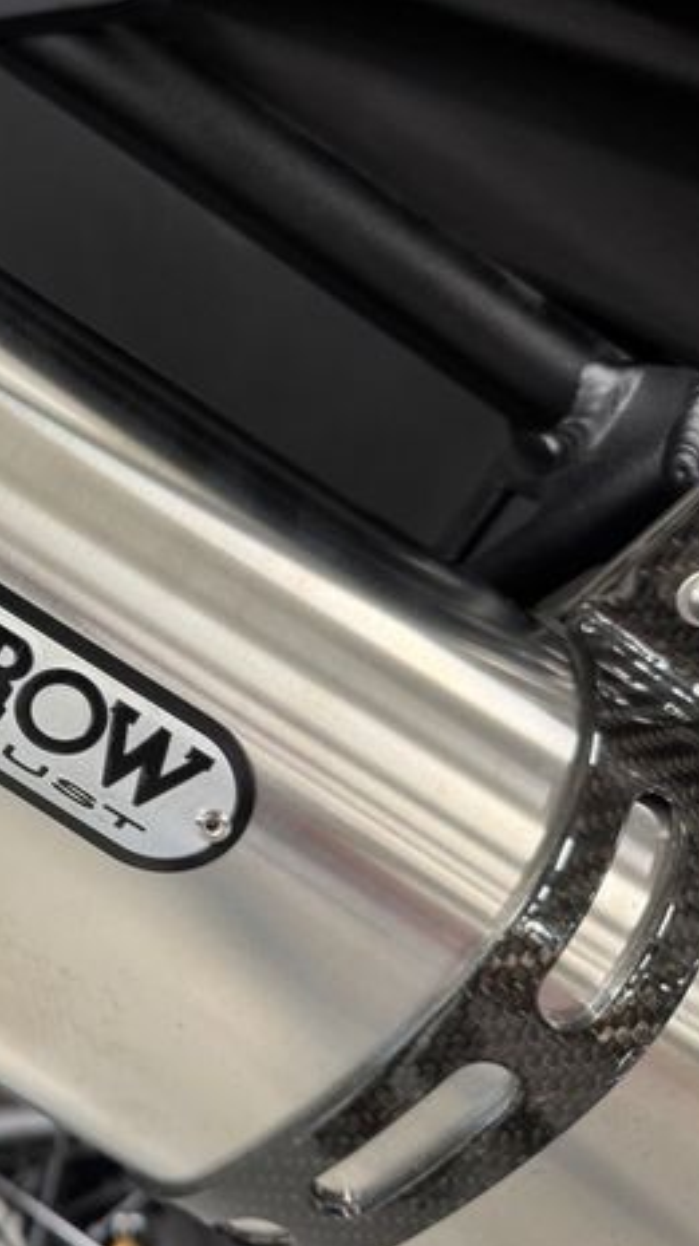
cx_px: -75
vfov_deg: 55.3
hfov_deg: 29.5
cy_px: 616
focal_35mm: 36
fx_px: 1188
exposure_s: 1/50
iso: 200
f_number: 1.78
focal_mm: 6.76
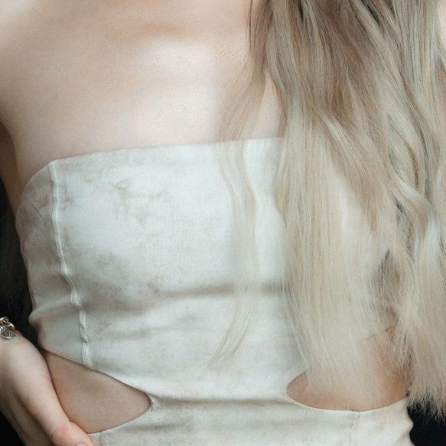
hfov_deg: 11.4
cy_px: 112
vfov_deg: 11.4
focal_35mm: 153
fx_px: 2230
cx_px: 200
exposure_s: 1/200
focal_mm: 41
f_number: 2.8
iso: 400
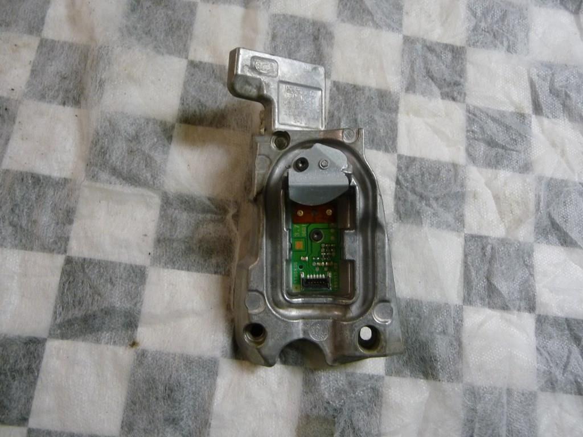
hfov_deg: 61.7
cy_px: 218
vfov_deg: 48.2
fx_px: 488
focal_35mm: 29
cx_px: 292
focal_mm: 4.7
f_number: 3.3
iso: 250
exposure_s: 1/30
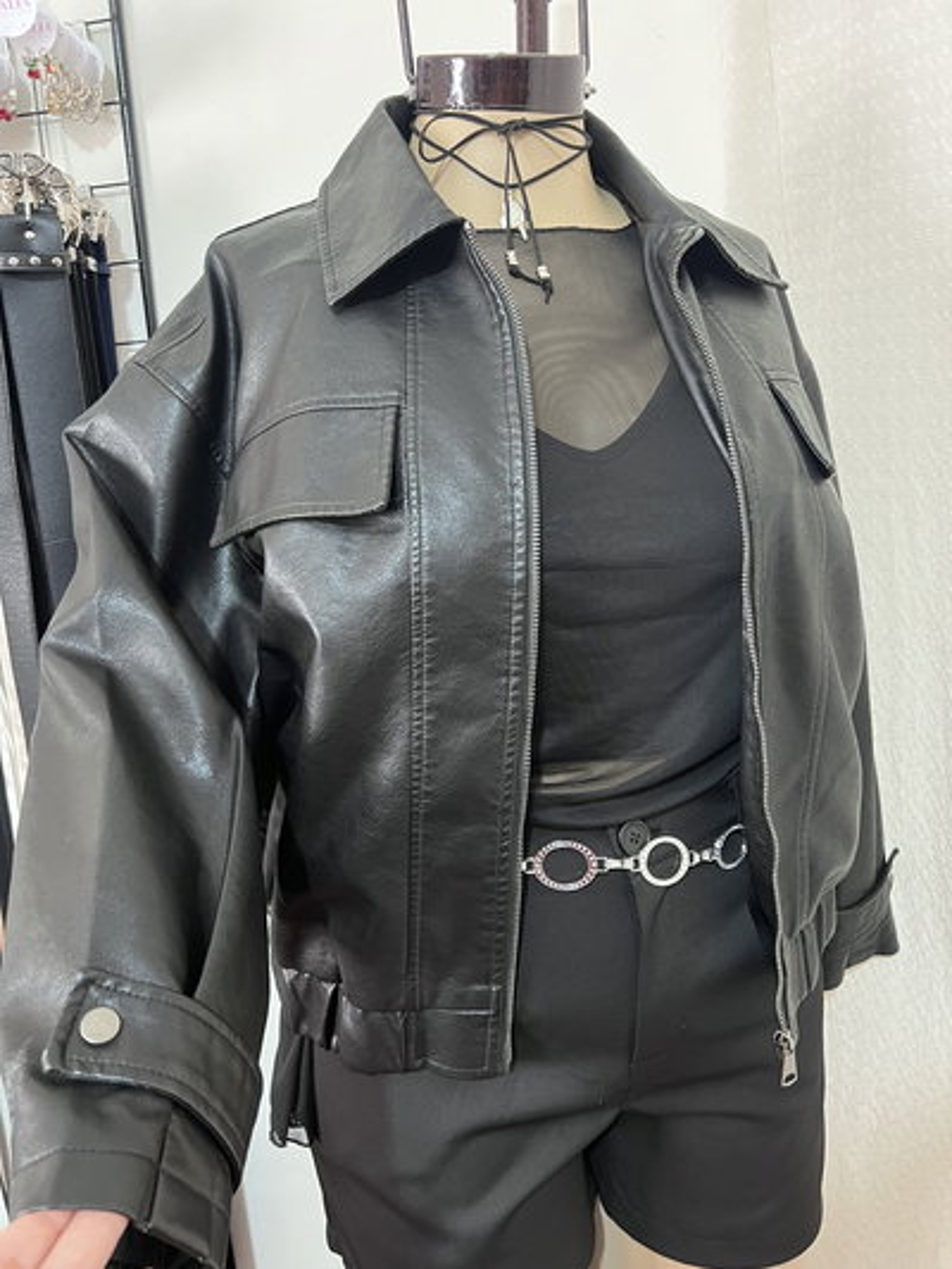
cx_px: 476
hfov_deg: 53.1
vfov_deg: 67.3
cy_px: 634
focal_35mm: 26
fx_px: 953
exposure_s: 1/50
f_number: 1.5
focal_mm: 5.7
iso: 500
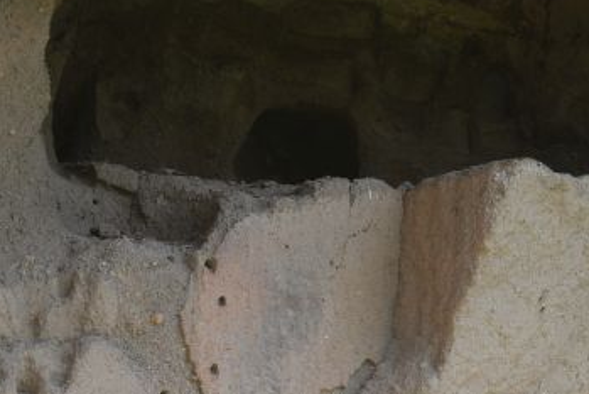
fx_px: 3044
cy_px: 246
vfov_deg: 7.4
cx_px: 527
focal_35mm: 186
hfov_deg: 11.0
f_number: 8
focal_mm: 50
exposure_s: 1/125
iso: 125
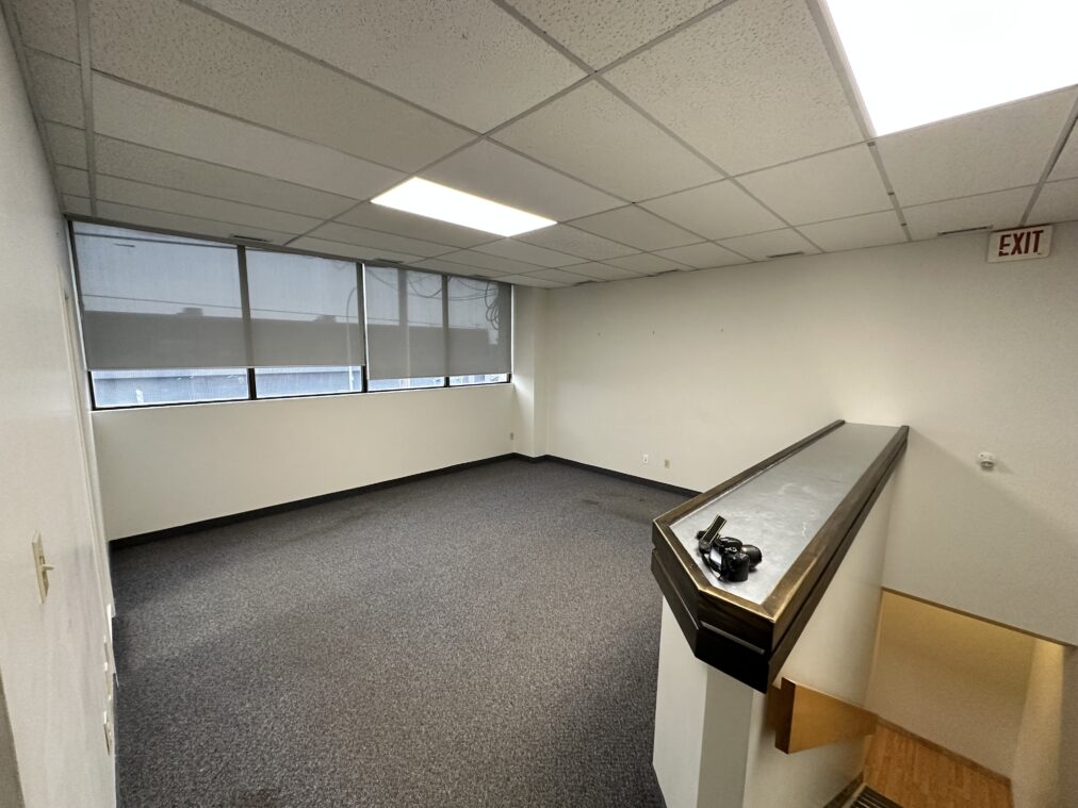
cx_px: 539
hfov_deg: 102.1
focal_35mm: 14
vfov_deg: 85.7
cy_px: 404
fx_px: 436
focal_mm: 2.22
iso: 320
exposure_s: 1/120
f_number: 2.2
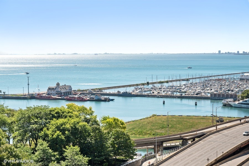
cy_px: 83
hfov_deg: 25.7
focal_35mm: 79
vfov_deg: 17.2
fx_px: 546
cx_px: 124
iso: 200
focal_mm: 79
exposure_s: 1/250
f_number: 9.5
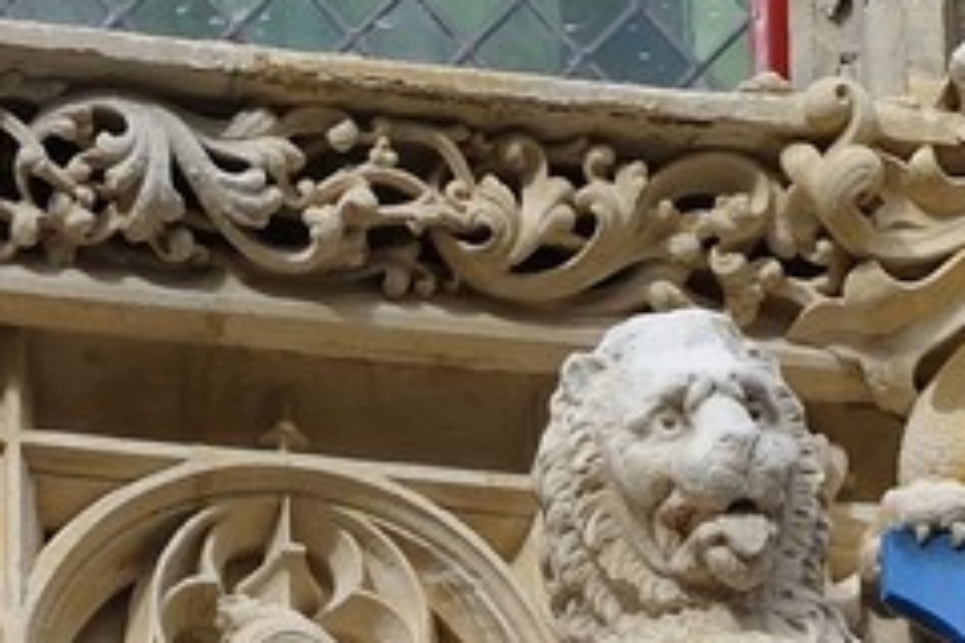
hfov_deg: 7.0
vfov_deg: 4.3
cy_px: 2528
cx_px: 684
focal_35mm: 293
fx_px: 7853
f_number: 9
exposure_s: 1/160
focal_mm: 44
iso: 200
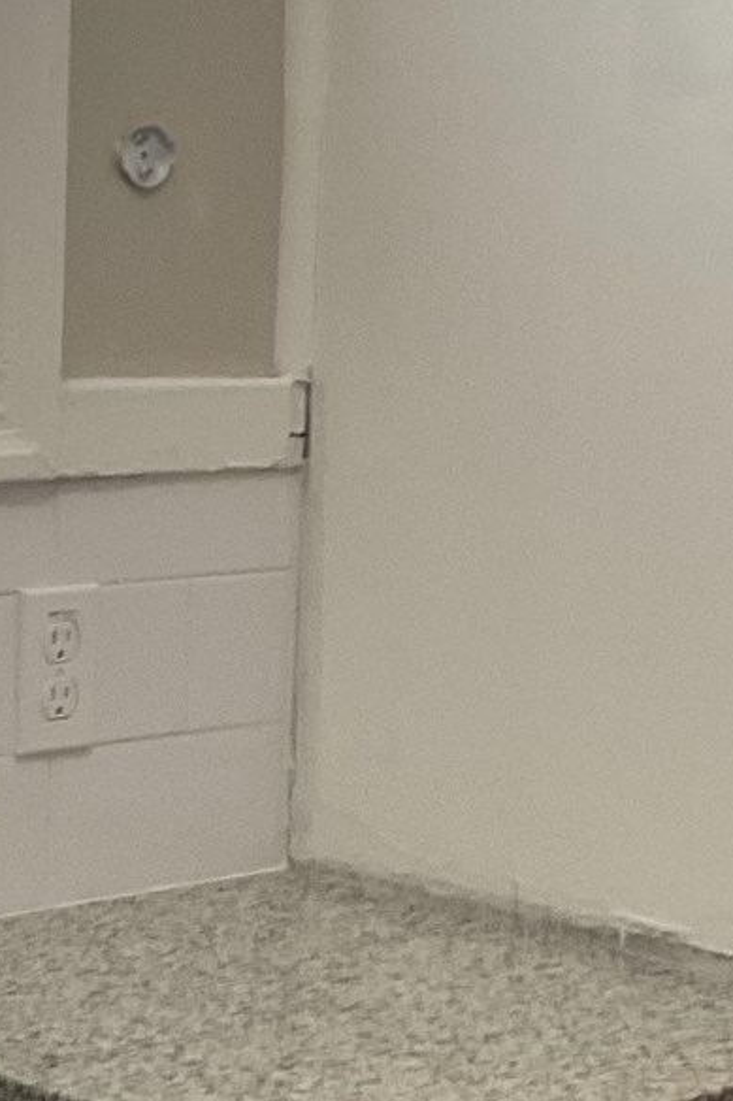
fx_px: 3636
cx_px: 158
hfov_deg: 11.5
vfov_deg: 17.2
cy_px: 679
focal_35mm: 119
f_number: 1.8
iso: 80
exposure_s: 1/60
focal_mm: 3
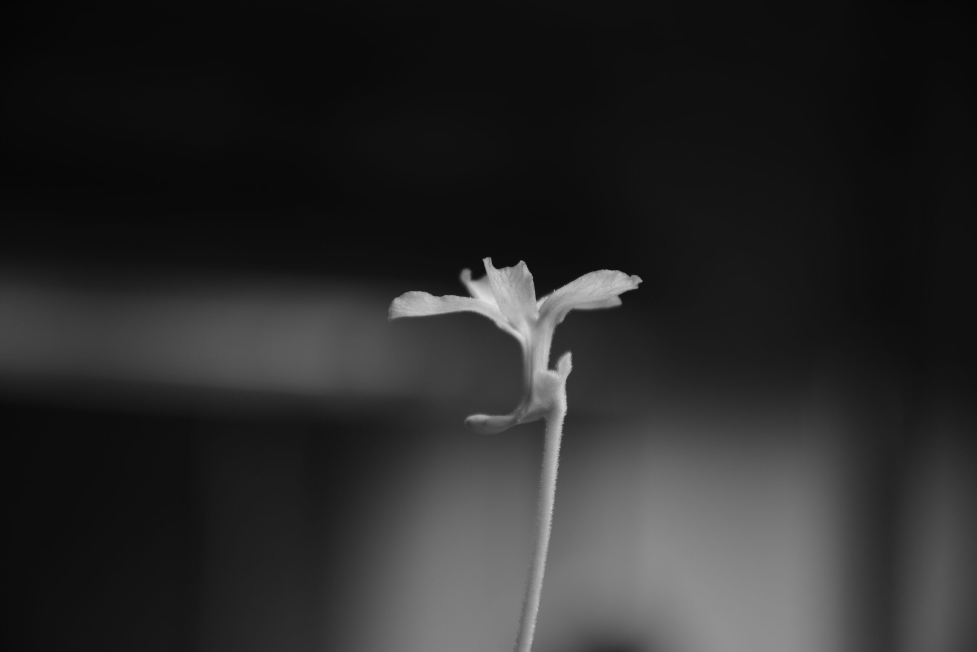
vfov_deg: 6.5
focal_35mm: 210
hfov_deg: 9.8
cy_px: 326
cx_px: 488
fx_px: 5699
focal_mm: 140
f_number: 5.6
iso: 100
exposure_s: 1/100
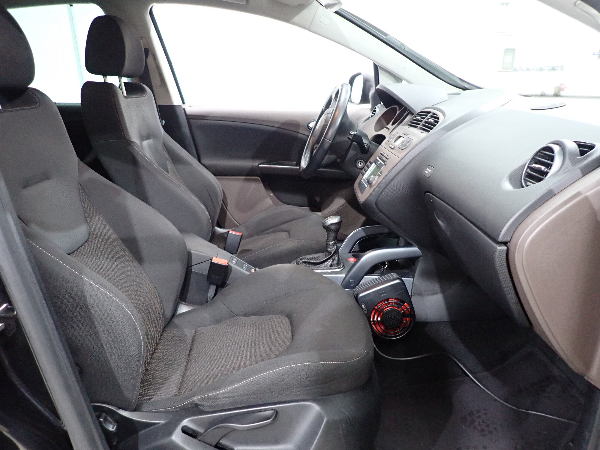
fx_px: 433
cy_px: 225
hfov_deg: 69.4
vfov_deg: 54.9
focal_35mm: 25
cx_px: 300
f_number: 2
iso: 800
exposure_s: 1/30
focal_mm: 4.5
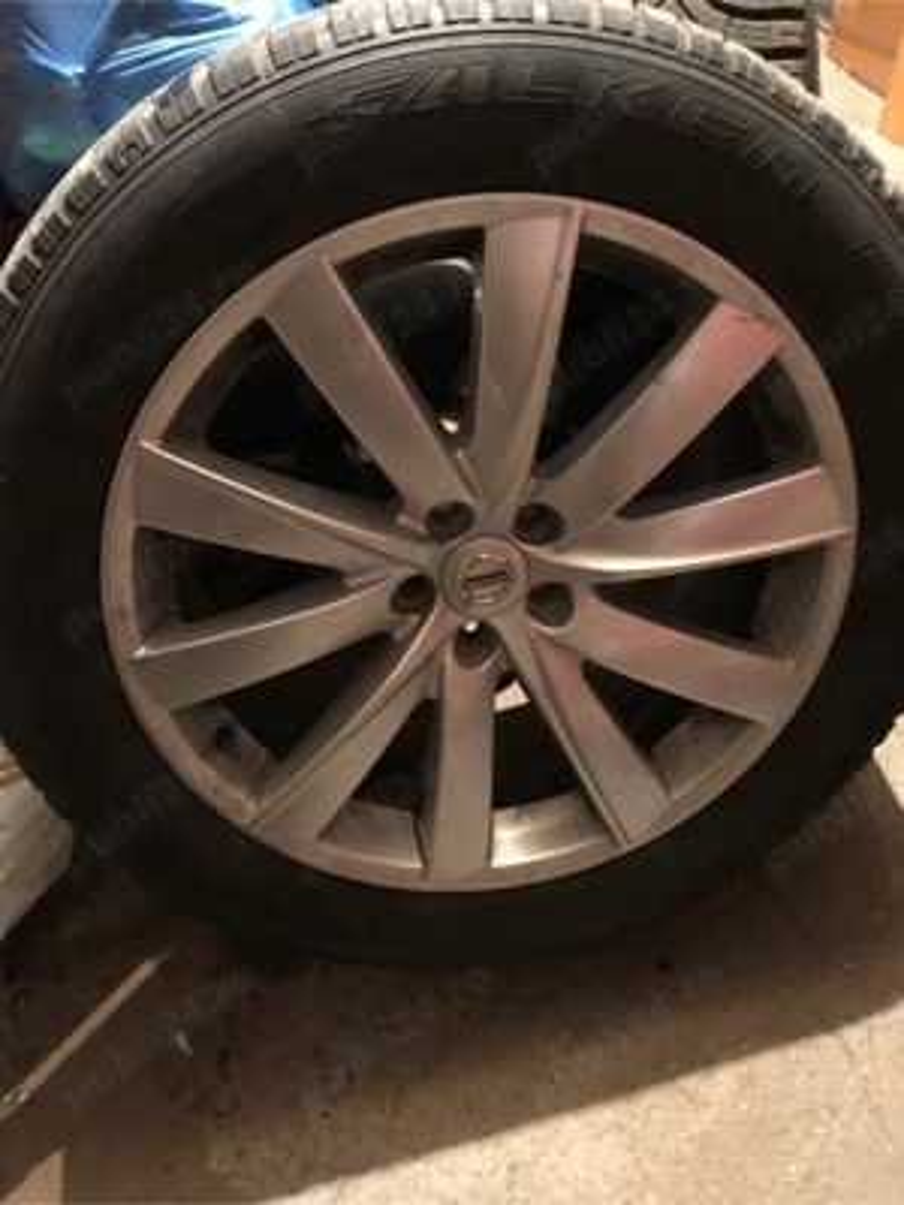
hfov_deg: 49.7
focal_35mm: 28
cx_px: 452
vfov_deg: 63.4
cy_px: 602
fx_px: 975
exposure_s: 1/4
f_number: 1.8
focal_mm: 4
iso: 500
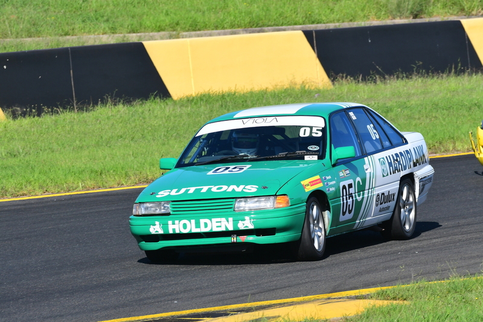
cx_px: 242
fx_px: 7243
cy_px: 161
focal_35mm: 540
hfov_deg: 3.8
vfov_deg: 2.5
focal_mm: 360
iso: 500
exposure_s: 1/640
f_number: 11
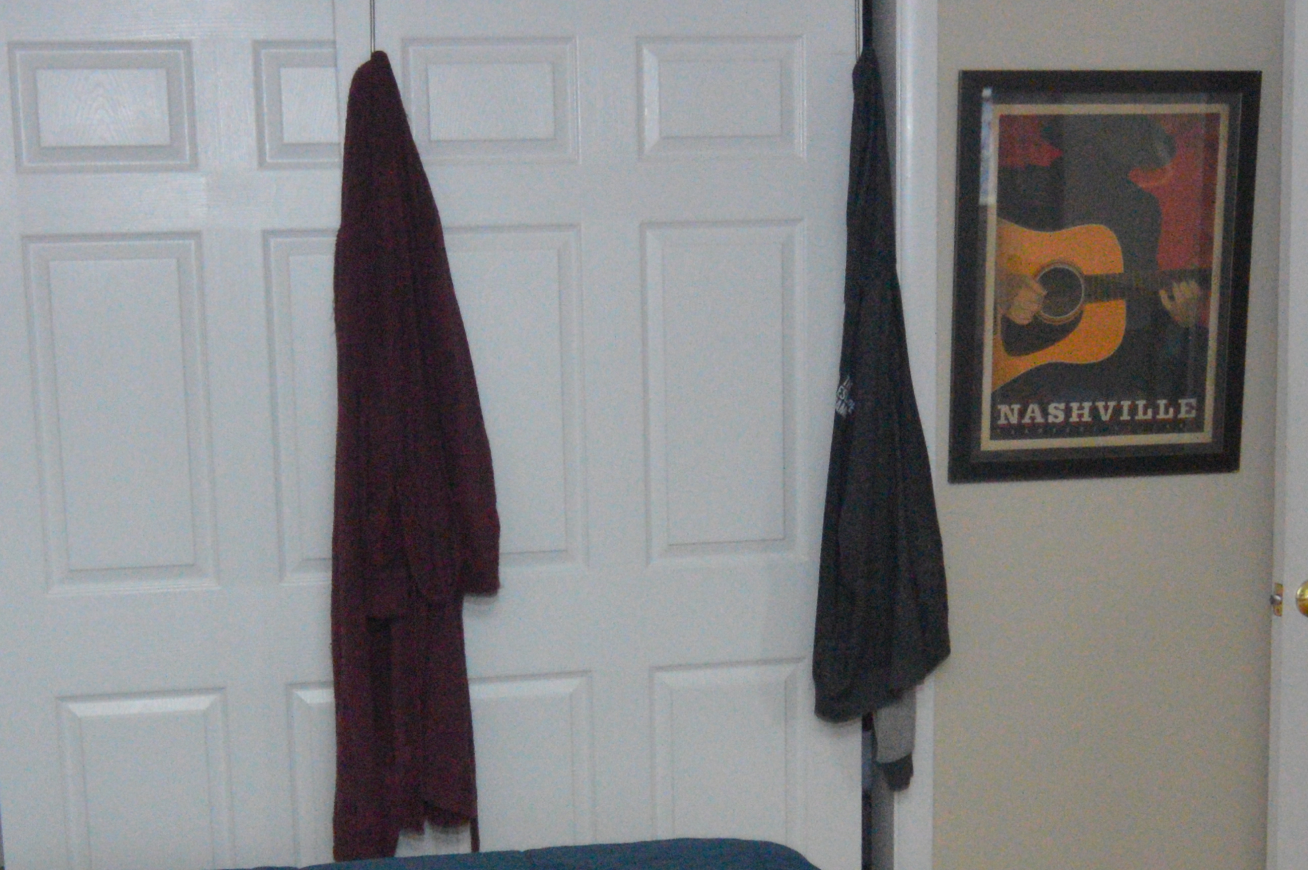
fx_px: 1996
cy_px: 740
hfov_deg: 36.3
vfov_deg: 24.1
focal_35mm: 55
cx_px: 614
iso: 3200
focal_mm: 12
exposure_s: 1/60
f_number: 10
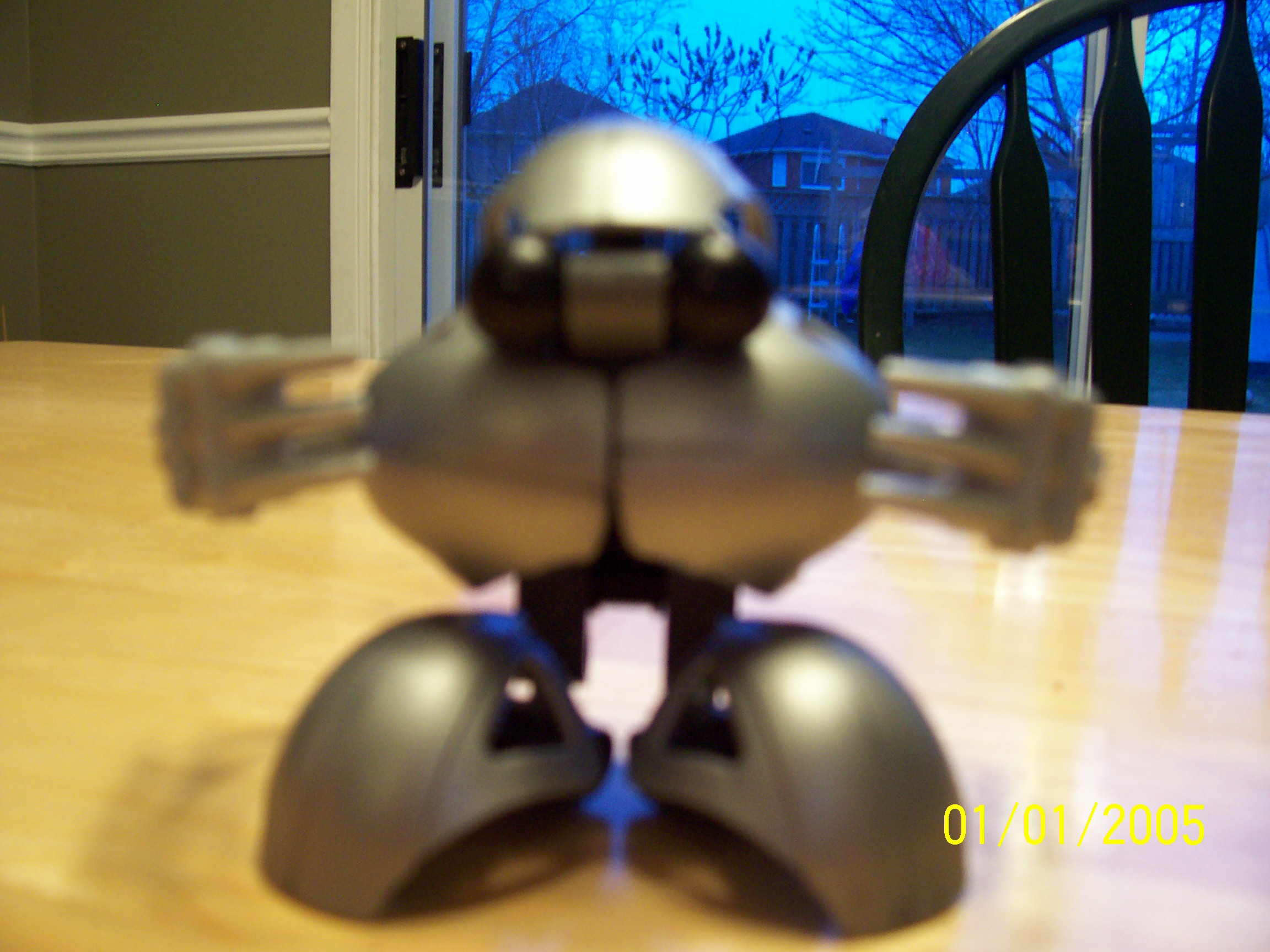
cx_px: 635
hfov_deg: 54.0
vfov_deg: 41.8
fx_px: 1247
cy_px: 476
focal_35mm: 34
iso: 160
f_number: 2.7
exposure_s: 1/8
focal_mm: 5.6
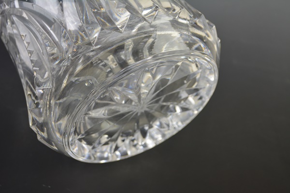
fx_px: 459
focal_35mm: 57
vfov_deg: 23.8
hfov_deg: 35.1
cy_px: 96
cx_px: 145
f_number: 5
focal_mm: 38
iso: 400
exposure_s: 1/80
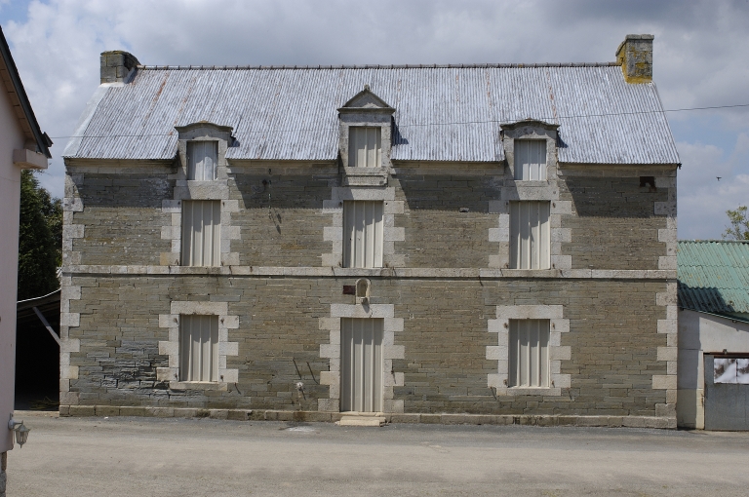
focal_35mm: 46
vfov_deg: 28.9
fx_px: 966
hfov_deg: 42.4
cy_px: 248
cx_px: 374
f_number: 14
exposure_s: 1/250
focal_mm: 31
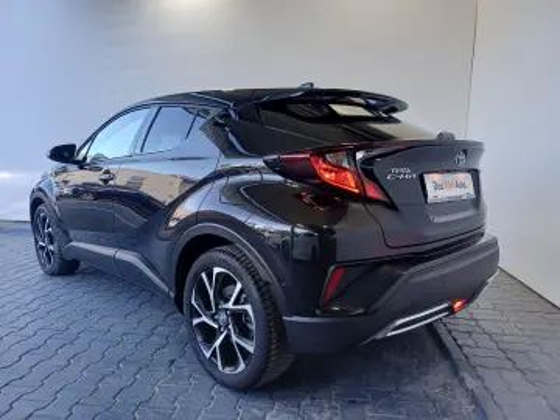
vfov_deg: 54.9
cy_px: 210
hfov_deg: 69.4
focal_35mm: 25
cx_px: 280
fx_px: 404
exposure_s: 1/100
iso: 64
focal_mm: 4.65
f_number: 1.8
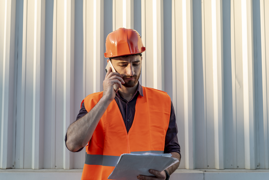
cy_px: 90
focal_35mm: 50
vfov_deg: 27.0
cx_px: 134
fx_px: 374
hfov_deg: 39.6
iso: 100
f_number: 3.5
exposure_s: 1/320
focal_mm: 50
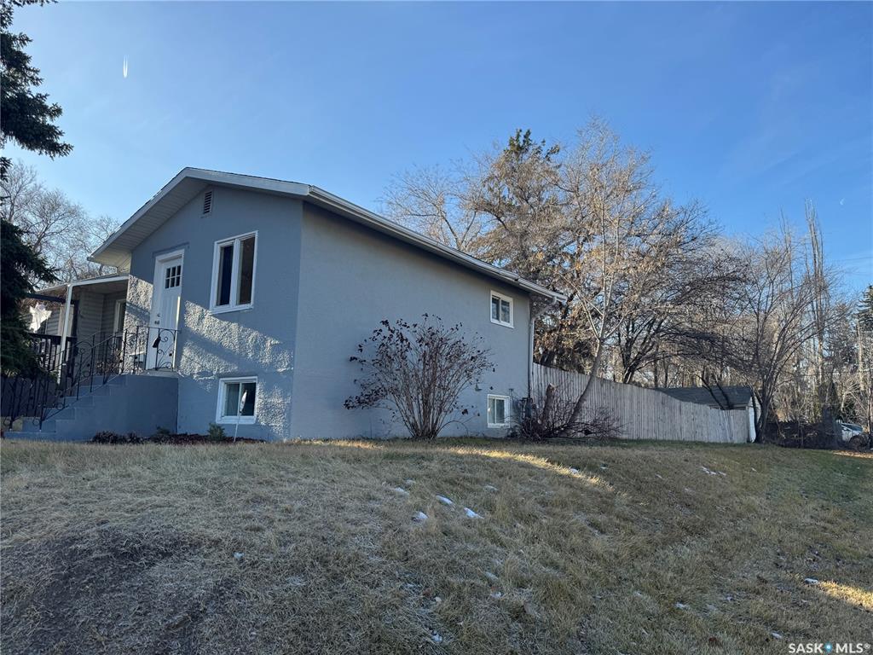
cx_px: 436
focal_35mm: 24
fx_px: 605
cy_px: 328
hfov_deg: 71.6
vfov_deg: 56.8
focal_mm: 6.76
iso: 80
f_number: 1.78
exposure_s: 1/2252
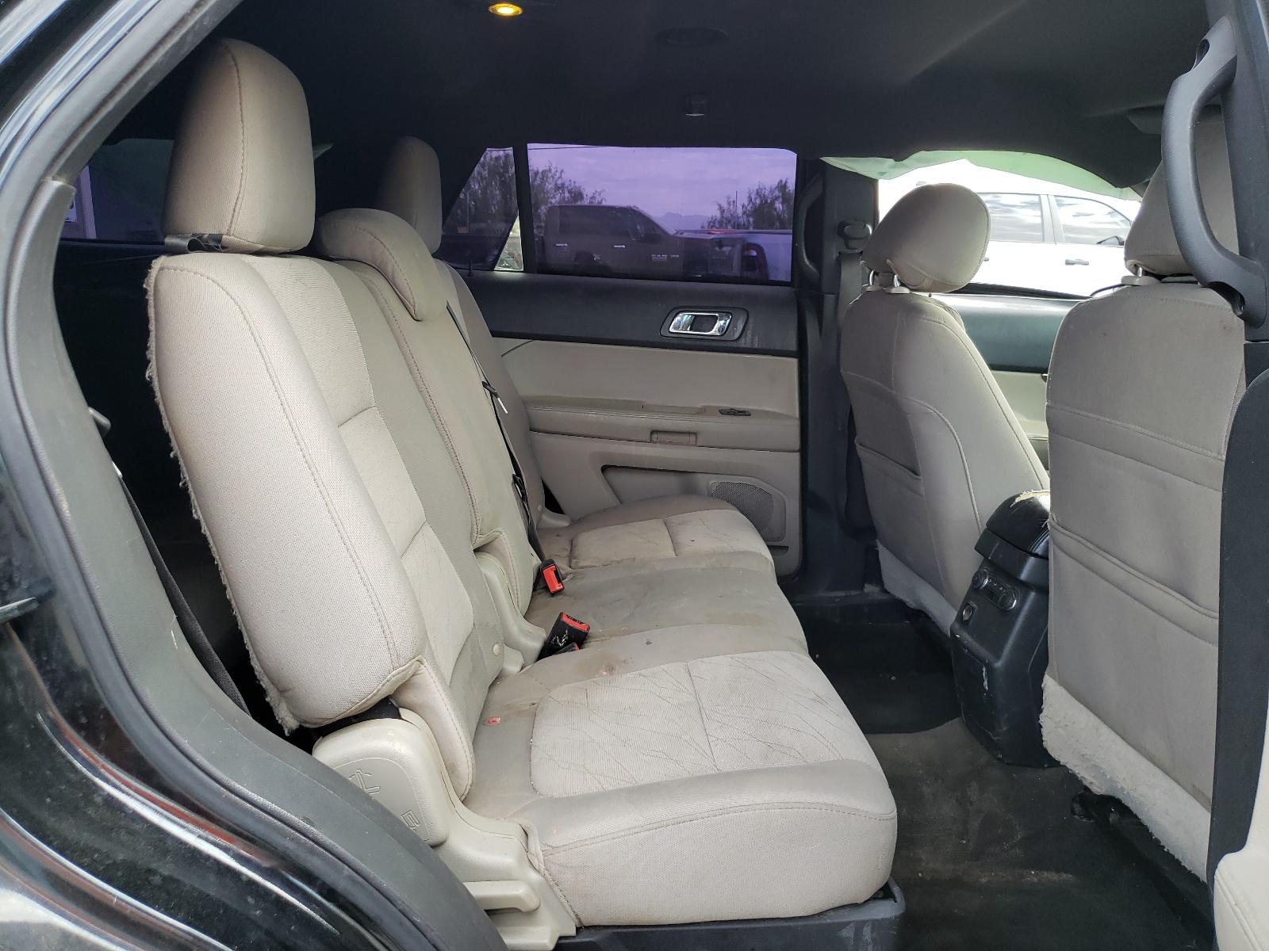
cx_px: 634
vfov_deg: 53.1
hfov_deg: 67.3
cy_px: 476
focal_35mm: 26
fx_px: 953
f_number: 1.5
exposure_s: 1/120
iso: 57
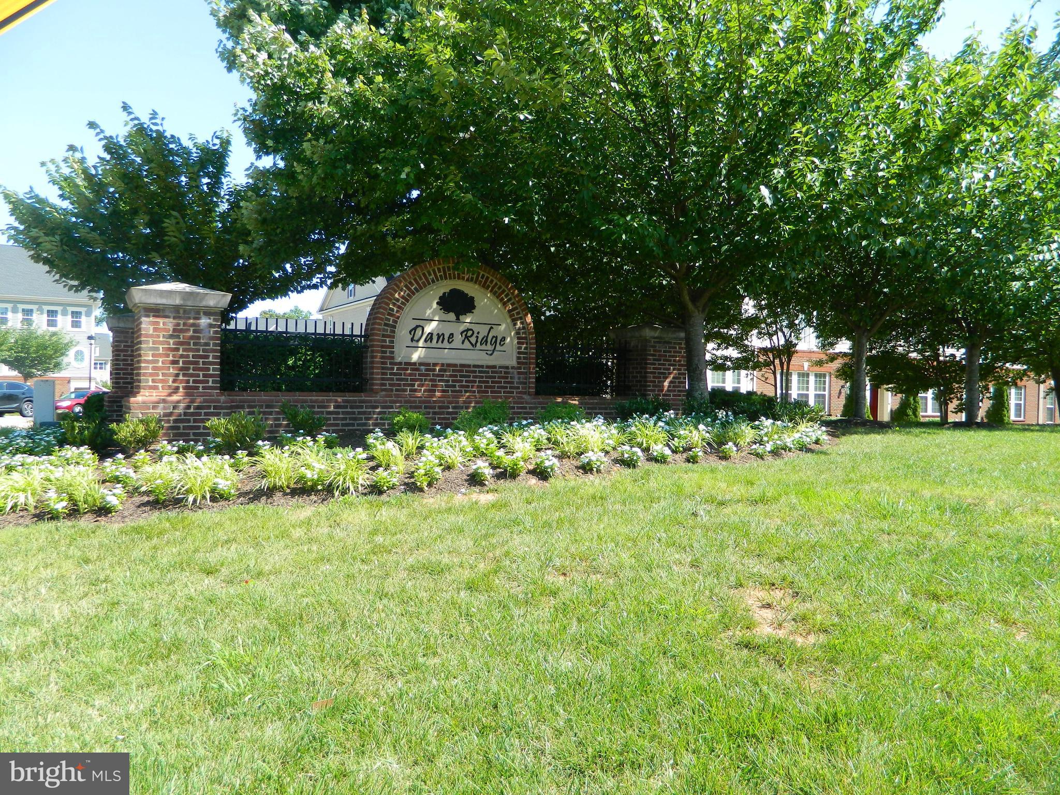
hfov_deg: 69.4
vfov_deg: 54.9
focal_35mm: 25
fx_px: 766
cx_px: 530
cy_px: 398
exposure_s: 1/320
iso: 80
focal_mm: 4.5
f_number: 3.1
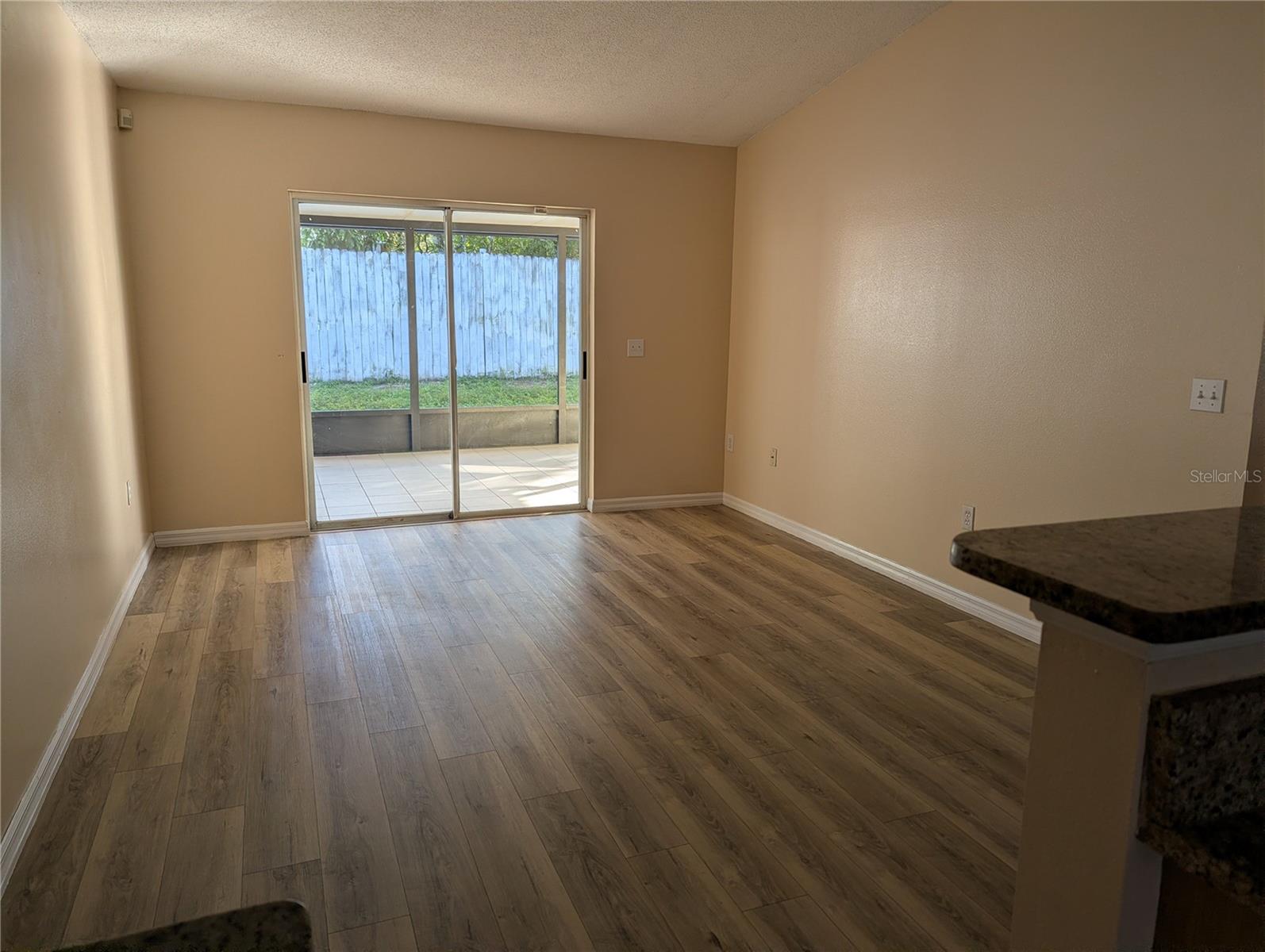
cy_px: 476
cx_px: 632
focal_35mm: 24
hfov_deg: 71.5
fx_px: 878
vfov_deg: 56.9
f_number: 1.85
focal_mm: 6.81
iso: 46
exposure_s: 1/173
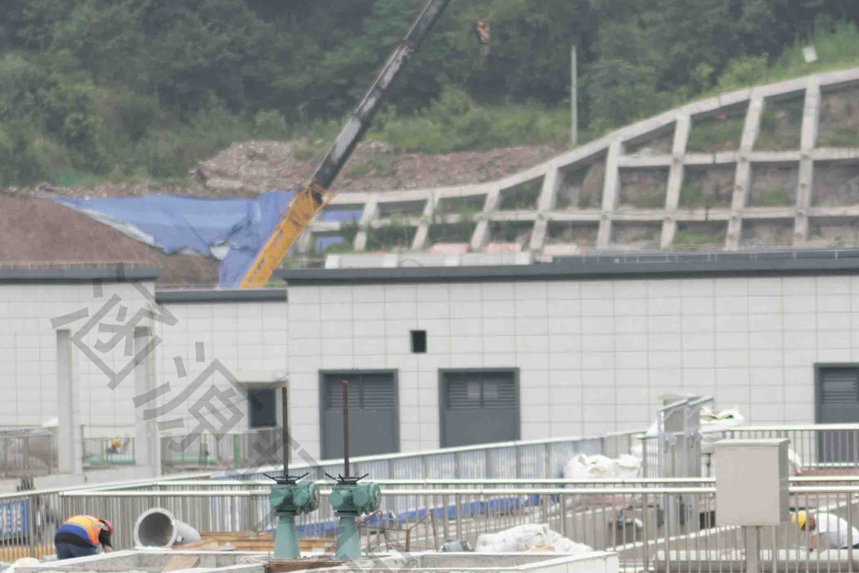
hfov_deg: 9.8
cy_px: 536
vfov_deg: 6.6
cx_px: 662
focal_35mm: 209
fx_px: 4987
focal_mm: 55
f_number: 1.8
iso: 80
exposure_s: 1/500
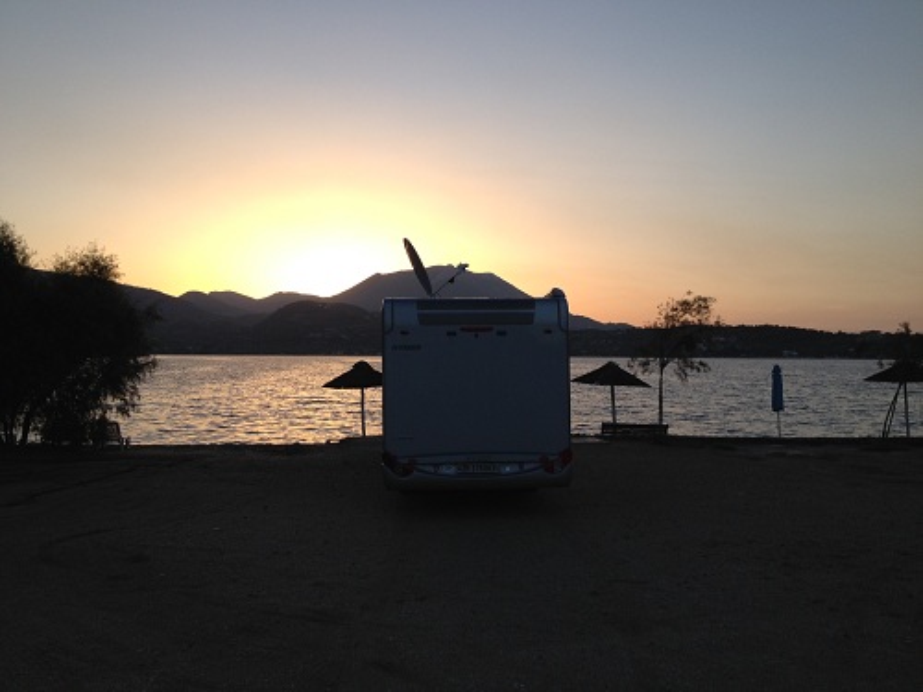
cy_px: 346
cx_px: 462
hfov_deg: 52.6
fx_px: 933
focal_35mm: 35
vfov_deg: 40.7
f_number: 2.4
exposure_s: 1/464
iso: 50
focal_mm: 4.28
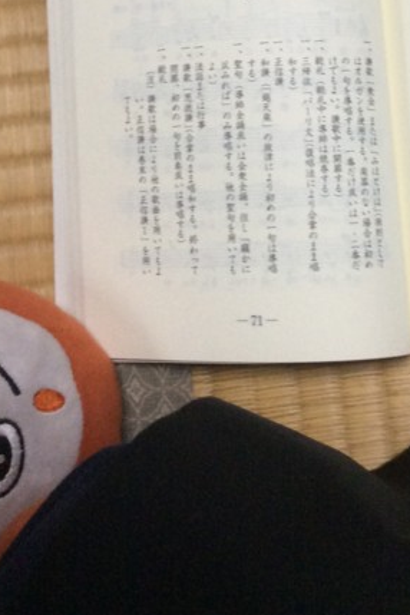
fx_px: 1059
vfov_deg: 30.9
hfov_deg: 21.6
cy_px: 63
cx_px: 344
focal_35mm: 62
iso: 125
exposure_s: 1/25
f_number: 2.4
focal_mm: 3.3
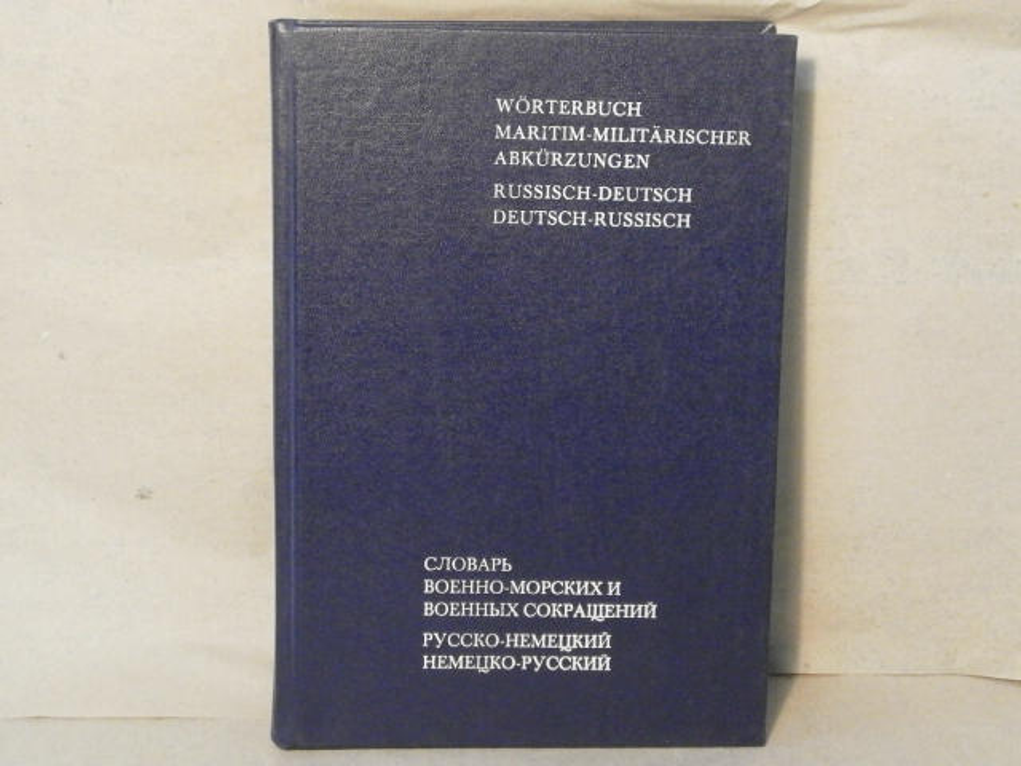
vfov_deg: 23.3
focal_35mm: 63
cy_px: 383
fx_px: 1858
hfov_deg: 30.7
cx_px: 510
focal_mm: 11.1
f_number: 4.6
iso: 800
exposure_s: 1/25
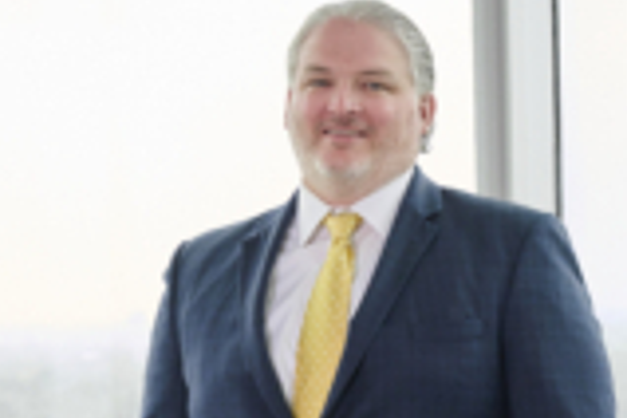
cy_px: 404
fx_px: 4702
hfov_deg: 7.6
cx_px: 51
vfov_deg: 5.1
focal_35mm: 270
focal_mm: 86
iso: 1250
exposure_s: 1/160
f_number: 7.1
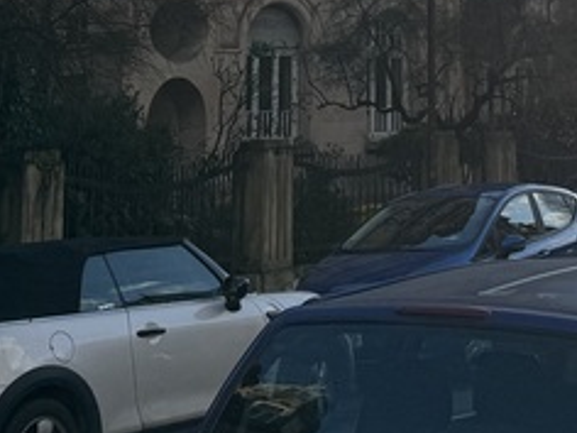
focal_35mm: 104
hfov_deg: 18.3
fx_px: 1734
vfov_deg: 12.7
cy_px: -389
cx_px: 621
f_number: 1.78
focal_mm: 6.76
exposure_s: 1/6410
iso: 80
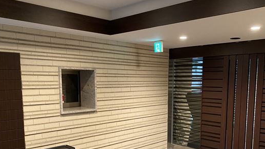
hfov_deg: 56.5
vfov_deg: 33.0
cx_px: 148
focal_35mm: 35
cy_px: 114
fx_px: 246
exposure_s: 1/50
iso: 400
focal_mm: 4.25
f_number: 1.8
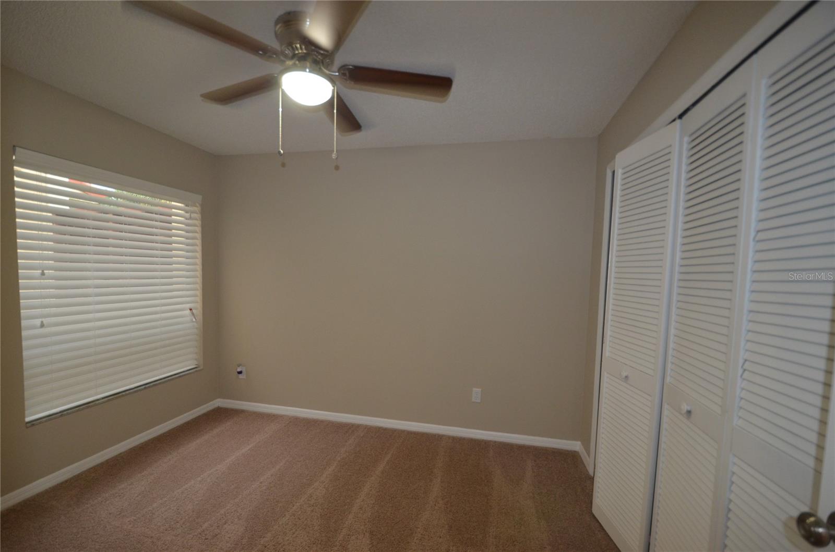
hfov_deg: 100.5
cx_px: 418
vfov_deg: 77.0
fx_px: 347
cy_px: 276
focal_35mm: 15
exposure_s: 1/60
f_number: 3.5
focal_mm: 10
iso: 800
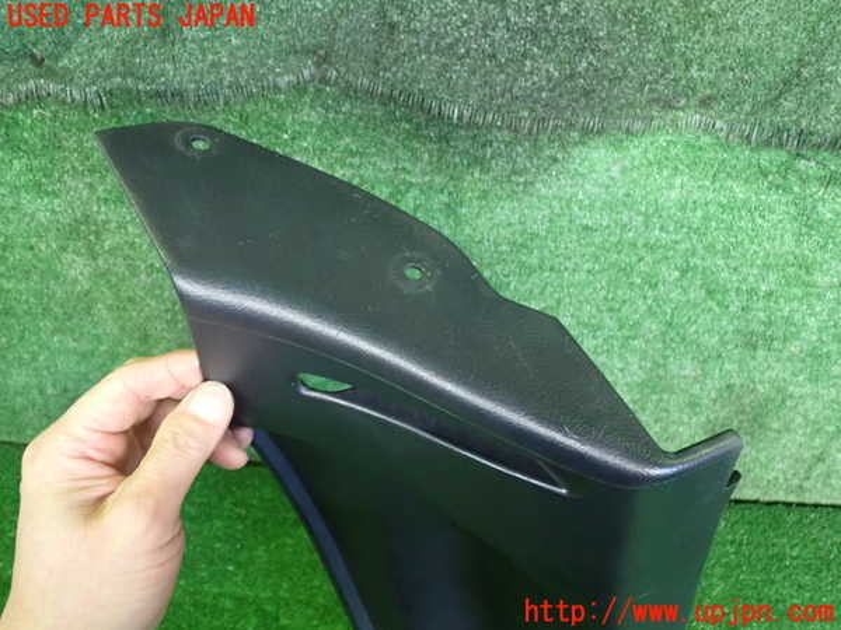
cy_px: 315
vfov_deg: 46.8
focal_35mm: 30
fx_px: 729
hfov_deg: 60.0
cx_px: 420
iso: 800
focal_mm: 5.4
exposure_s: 1/30
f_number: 2.3
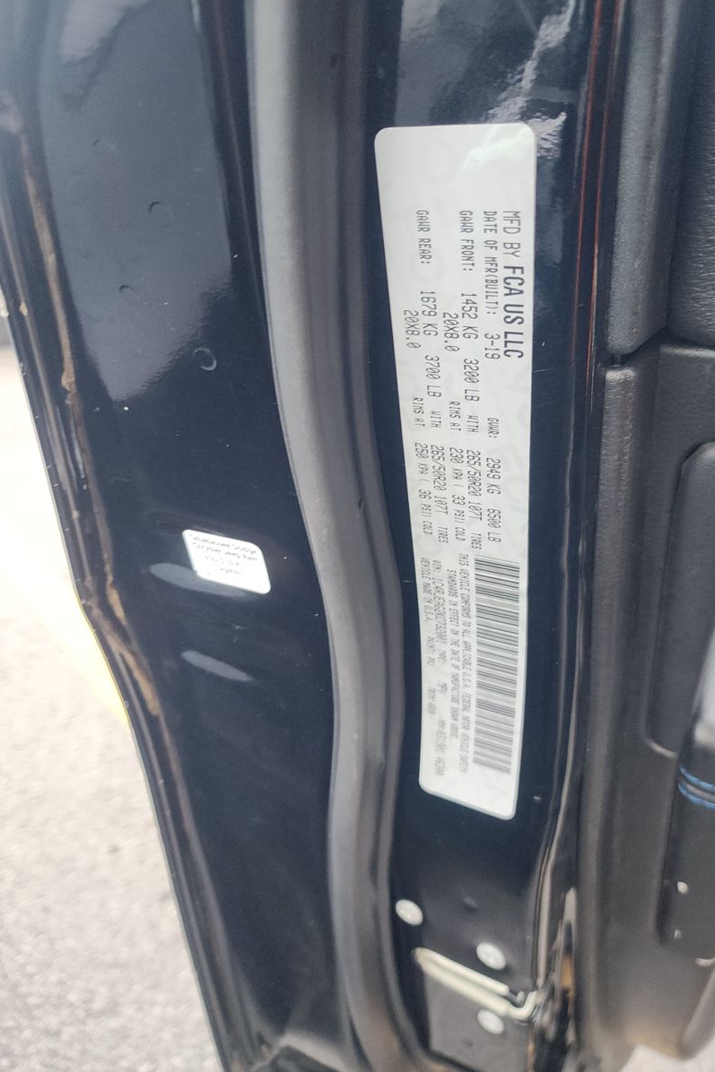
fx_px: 715
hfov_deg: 53.0
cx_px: 390
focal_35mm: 24
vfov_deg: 73.8
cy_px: 537
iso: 396
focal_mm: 6.4
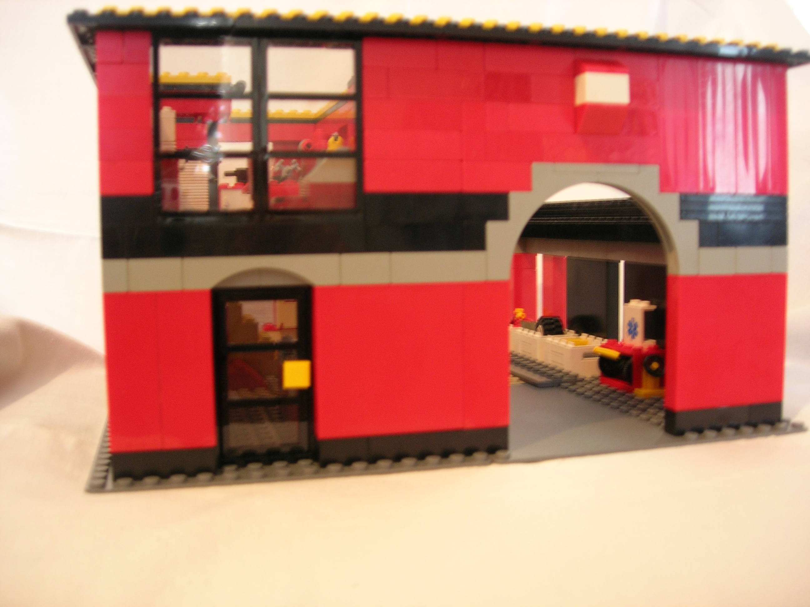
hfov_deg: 49.0
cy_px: 304
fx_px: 889
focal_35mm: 38
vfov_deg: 37.7
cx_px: 405
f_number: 2.8
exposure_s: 1/3.5
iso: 73
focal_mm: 7.8
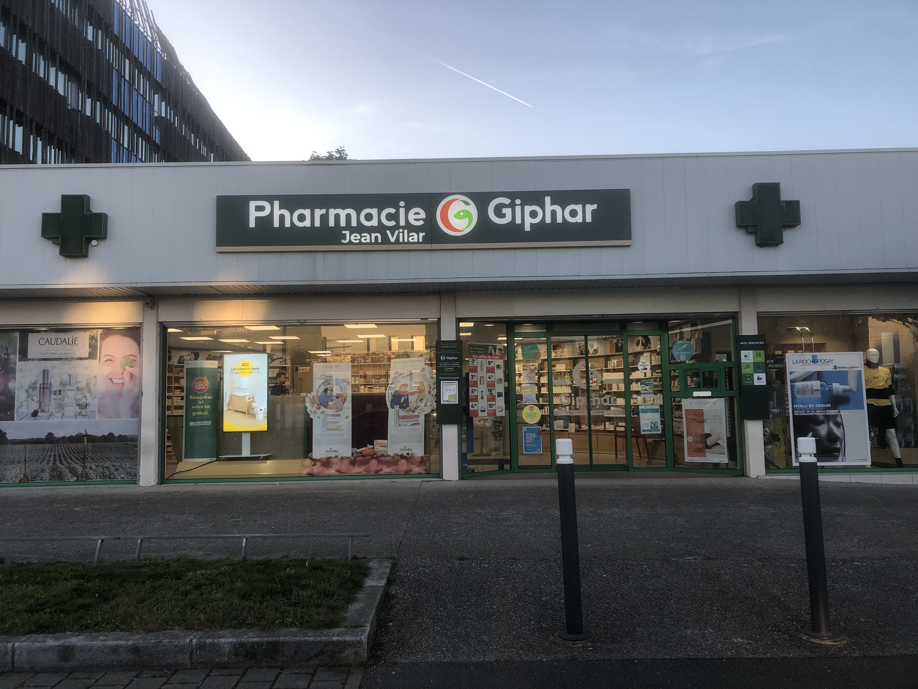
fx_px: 743
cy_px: 344
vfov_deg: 49.7
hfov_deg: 63.4
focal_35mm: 28
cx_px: 459
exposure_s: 1/284
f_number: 1.8
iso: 20
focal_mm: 3.99
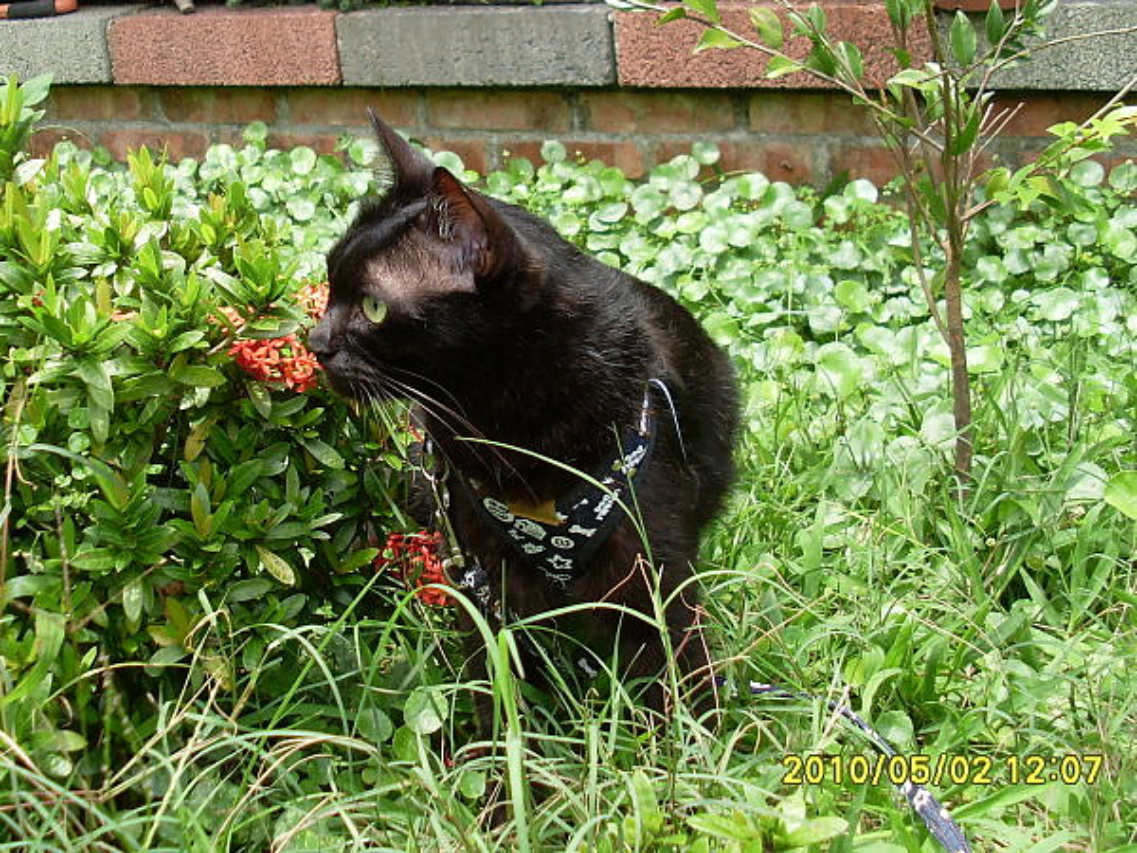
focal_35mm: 38
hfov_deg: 49.0
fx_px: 1248
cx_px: 568
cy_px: 426
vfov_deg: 37.7
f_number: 3
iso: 80
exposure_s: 1/350
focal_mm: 6.3
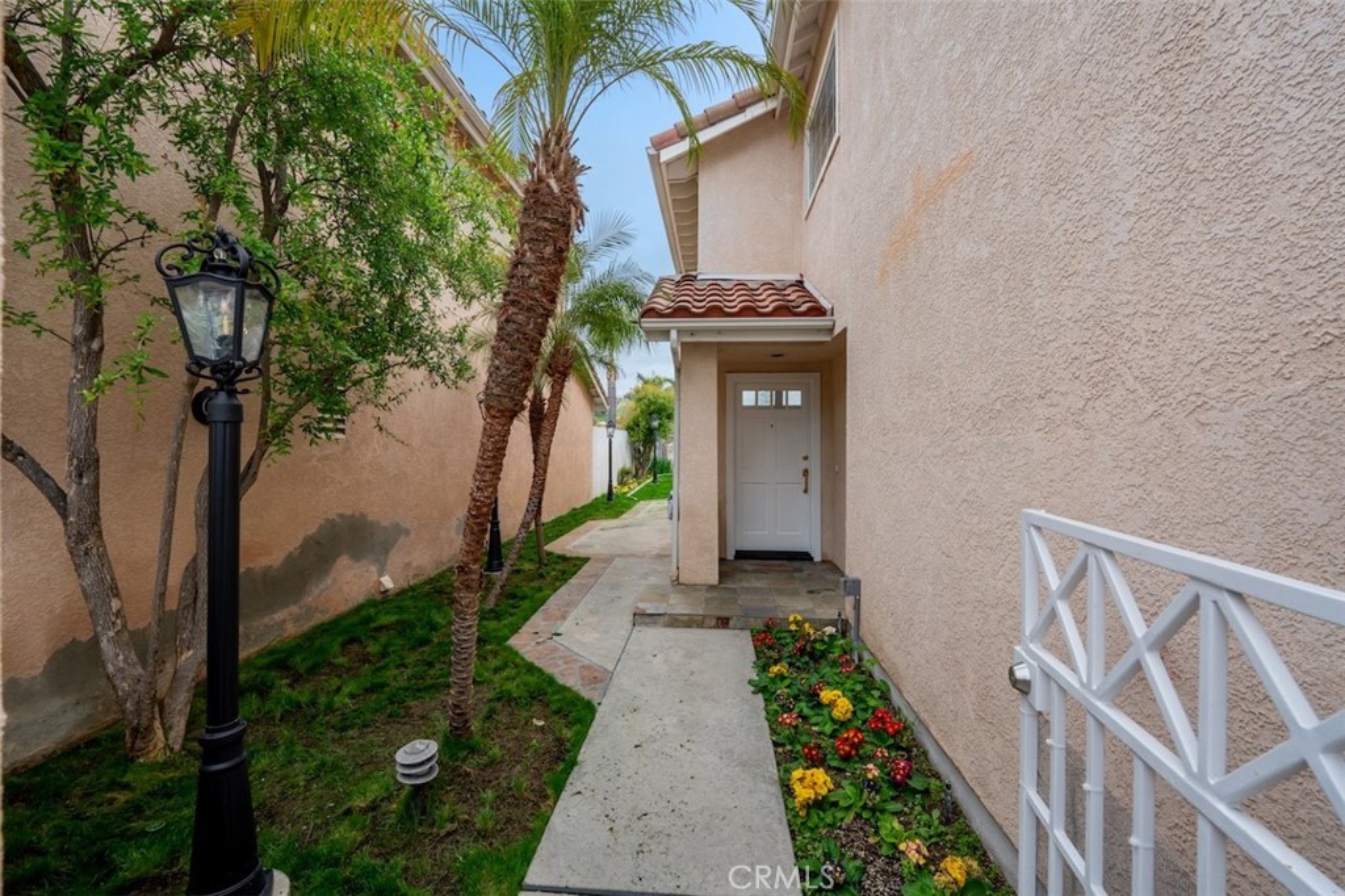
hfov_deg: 104.3
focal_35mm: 14
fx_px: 523
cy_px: 448
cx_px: 672
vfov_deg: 81.2
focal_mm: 14
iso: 640
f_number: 9
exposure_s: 1/320
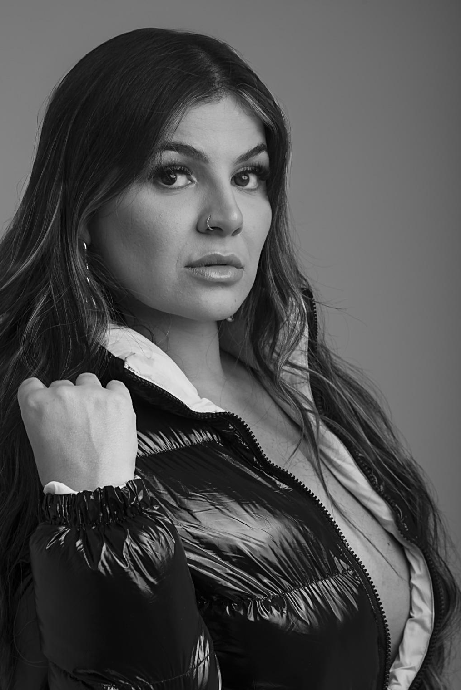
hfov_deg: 10.6
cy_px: 372
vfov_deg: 15.8
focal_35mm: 130
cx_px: 195
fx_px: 2495
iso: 200
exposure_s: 1/160
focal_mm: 110
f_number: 13
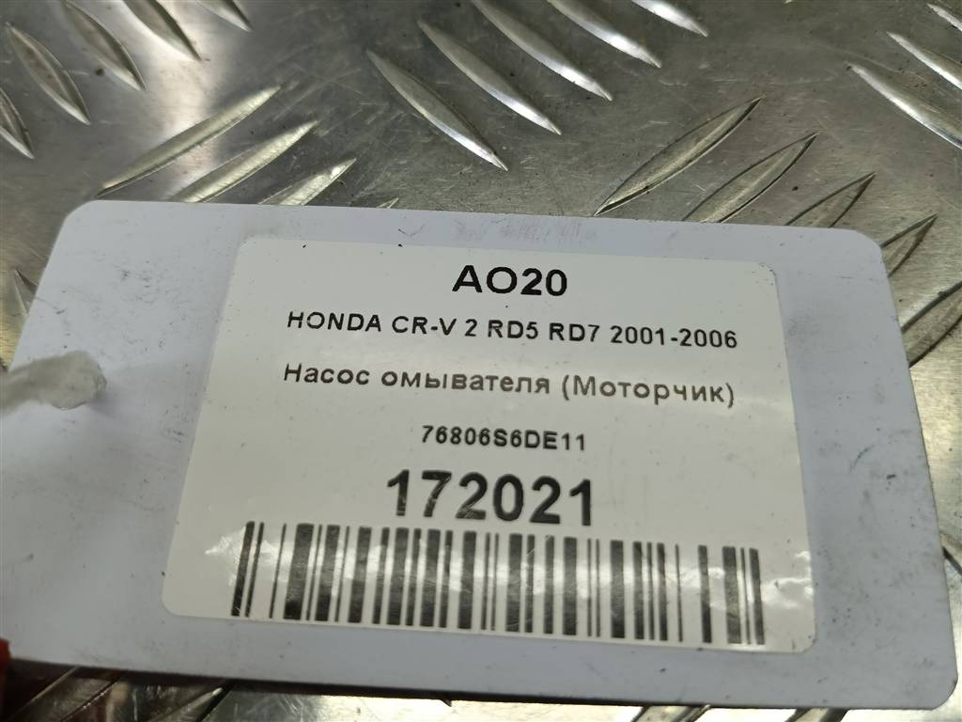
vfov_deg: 51.4
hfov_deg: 65.3
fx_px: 750
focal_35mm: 27
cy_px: 361
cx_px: 481
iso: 122
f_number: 1.6
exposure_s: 1/100
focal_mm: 4.11
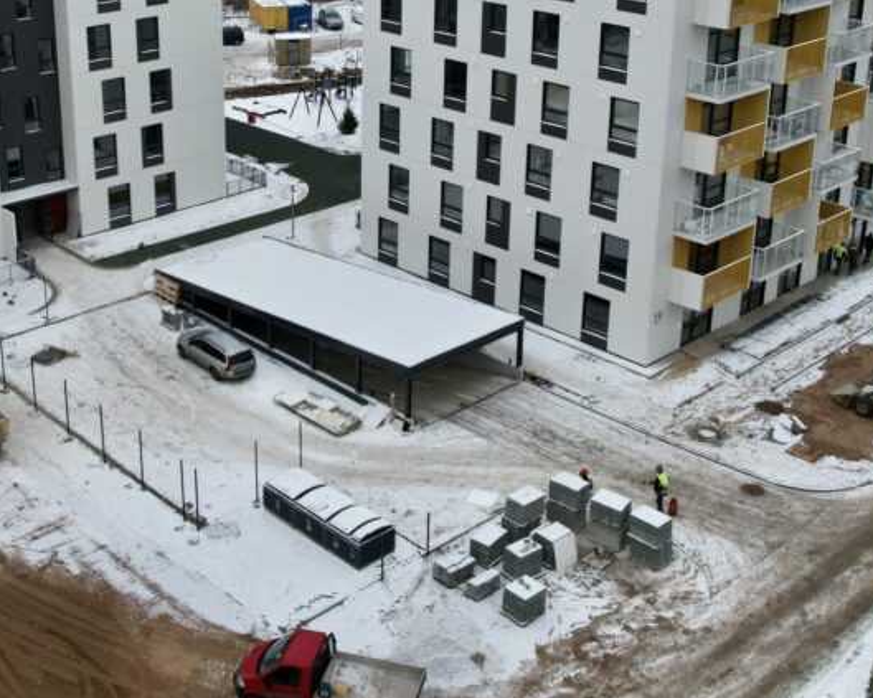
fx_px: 1033
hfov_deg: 45.5
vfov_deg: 37.2
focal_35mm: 40
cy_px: 271
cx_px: 342
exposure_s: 1/250
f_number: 2.8
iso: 110
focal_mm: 8.38
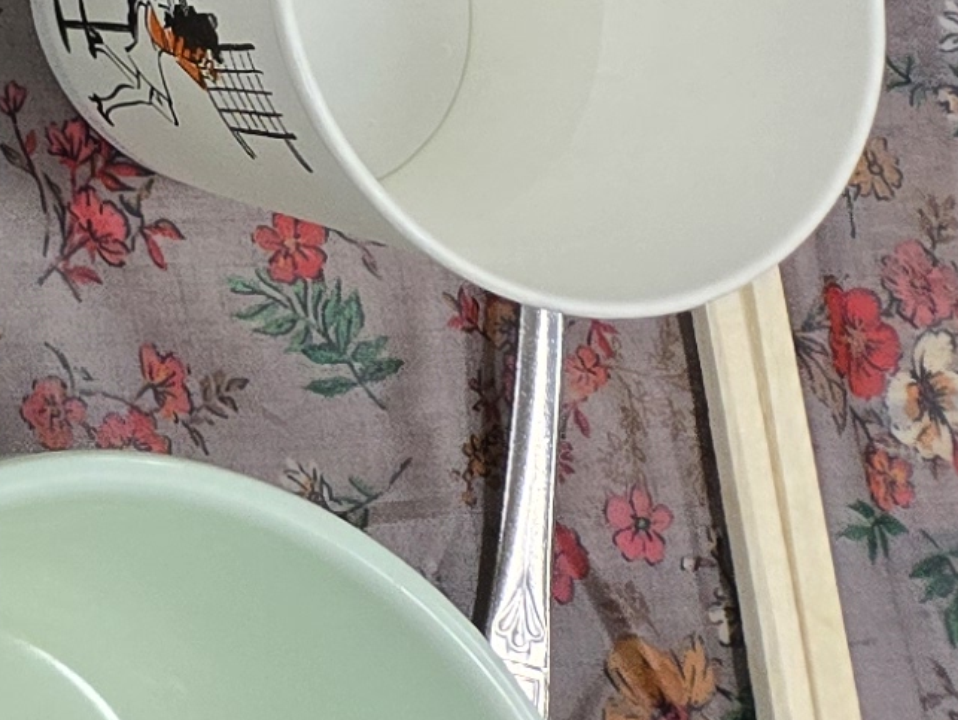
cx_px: -1691
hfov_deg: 10.7
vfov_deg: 9.5
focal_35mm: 143
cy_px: -832
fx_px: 3960
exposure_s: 1/120
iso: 125
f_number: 1.8
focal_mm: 5.4
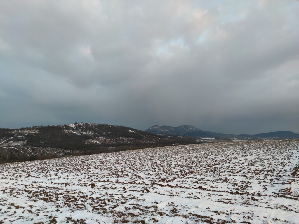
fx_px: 207
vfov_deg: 56.8
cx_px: 150
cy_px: 112
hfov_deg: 71.6
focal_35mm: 24
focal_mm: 6.72
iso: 152
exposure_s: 1/100
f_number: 1.69
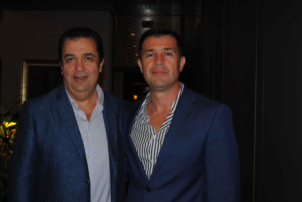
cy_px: 109
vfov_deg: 24.2
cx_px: 131
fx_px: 470
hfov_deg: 35.6
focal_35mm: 56
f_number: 4.5
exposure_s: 1/60
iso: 200
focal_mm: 32
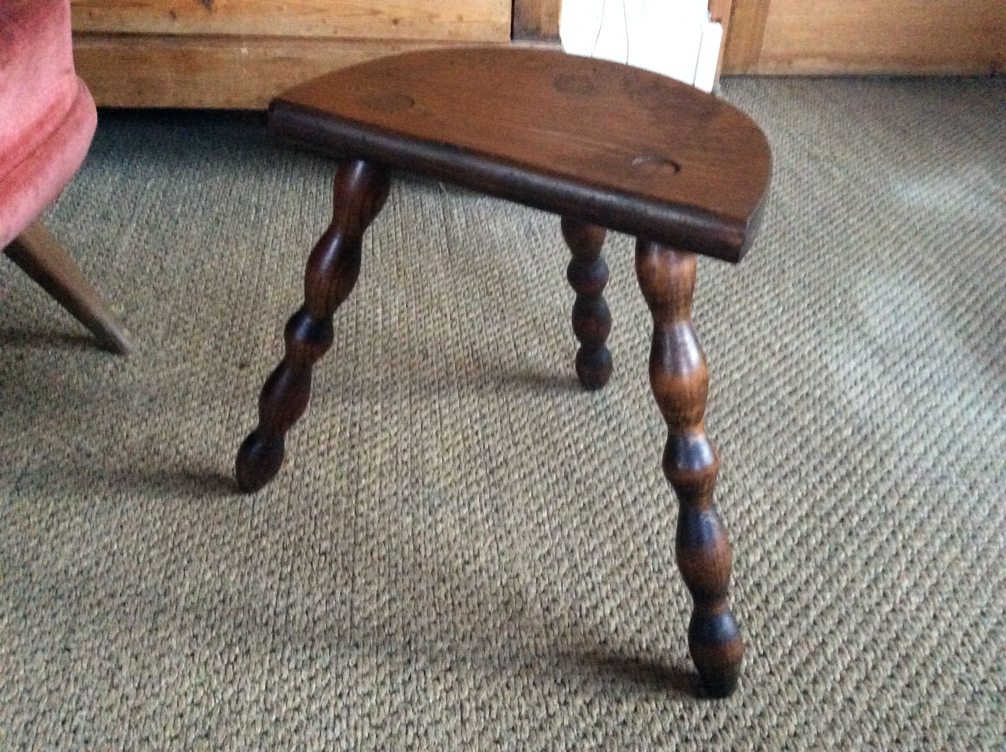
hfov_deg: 56.9
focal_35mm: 32
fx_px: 929
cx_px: 503
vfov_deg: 44.1
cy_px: 376
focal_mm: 3.3
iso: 640
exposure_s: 1/17
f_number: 2.4
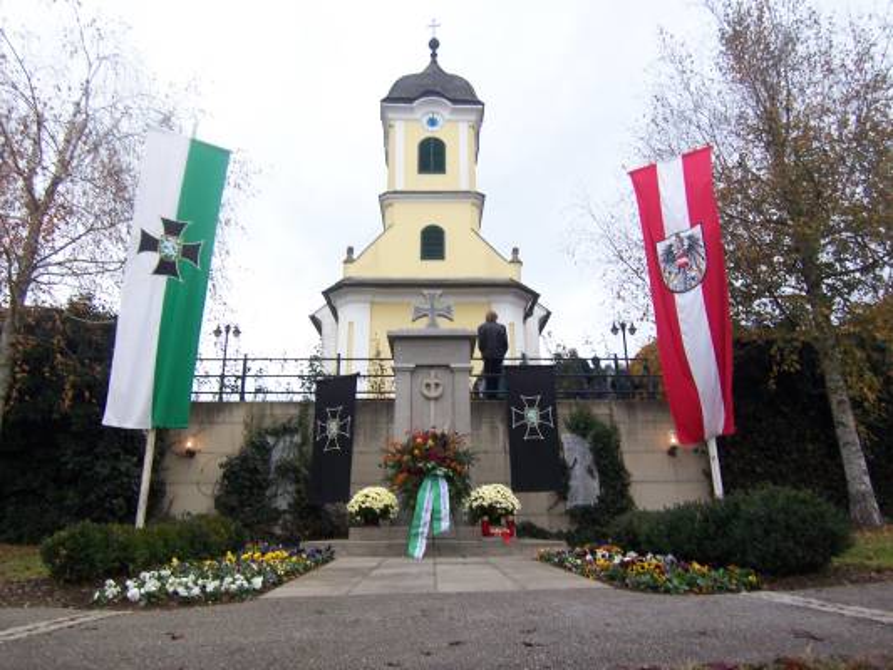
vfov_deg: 58.9
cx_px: 446
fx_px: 593
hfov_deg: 73.9
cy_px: 335
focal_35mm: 23
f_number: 2.8
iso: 64
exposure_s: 1/125
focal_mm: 3.8
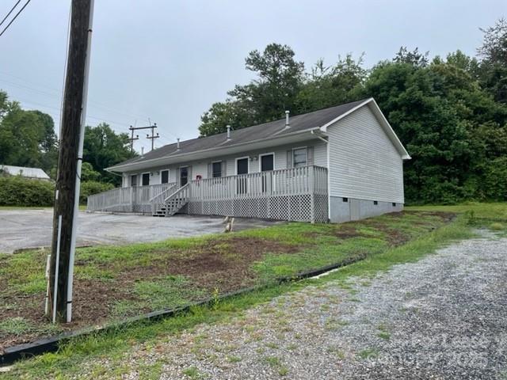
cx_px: 254
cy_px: 190
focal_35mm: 26
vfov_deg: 53.1
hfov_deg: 67.3
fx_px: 381
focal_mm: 4.2
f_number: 1.6
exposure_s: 1/1742
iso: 32
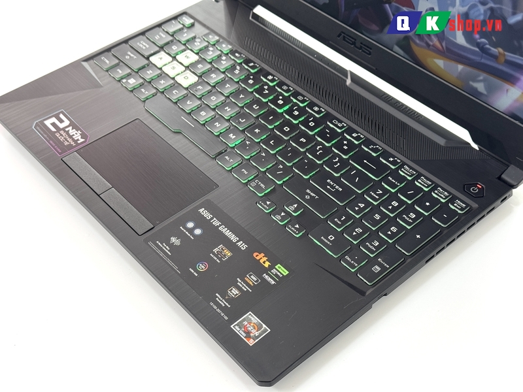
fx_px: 725
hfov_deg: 39.7
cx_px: 262
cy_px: 196
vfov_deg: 30.3
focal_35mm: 48
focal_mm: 6.76
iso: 100
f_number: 1.78
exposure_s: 1/105
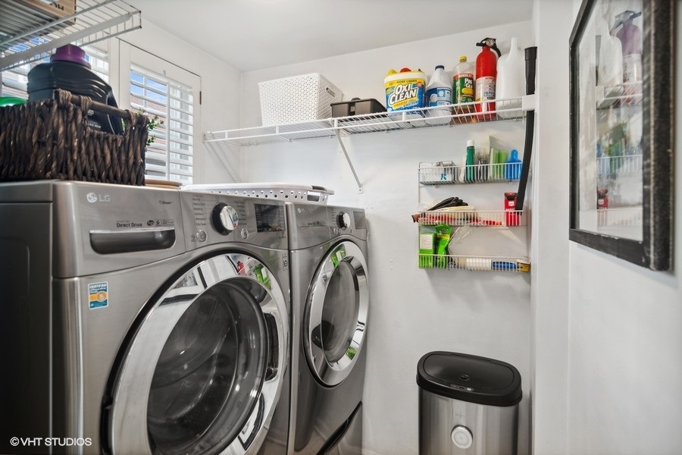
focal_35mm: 18
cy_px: 228
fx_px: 341
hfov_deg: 90.0
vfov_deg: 67.4
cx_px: 341
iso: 200
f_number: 9
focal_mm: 12
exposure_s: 1/13
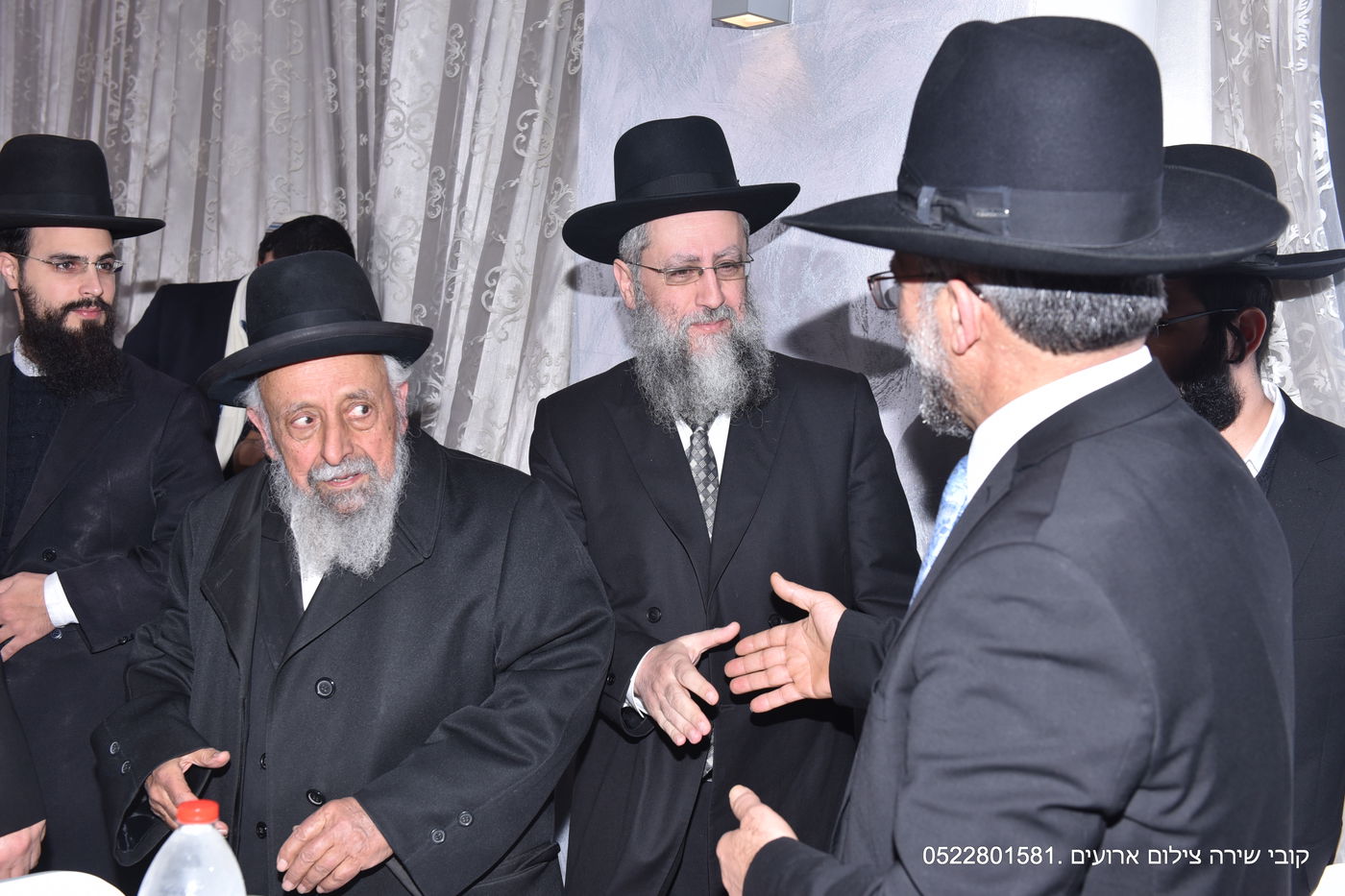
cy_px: 448
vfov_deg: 31.9
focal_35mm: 42
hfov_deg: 46.4
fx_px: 1569
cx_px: 672
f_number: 5.6
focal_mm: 42
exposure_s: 1/125
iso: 400
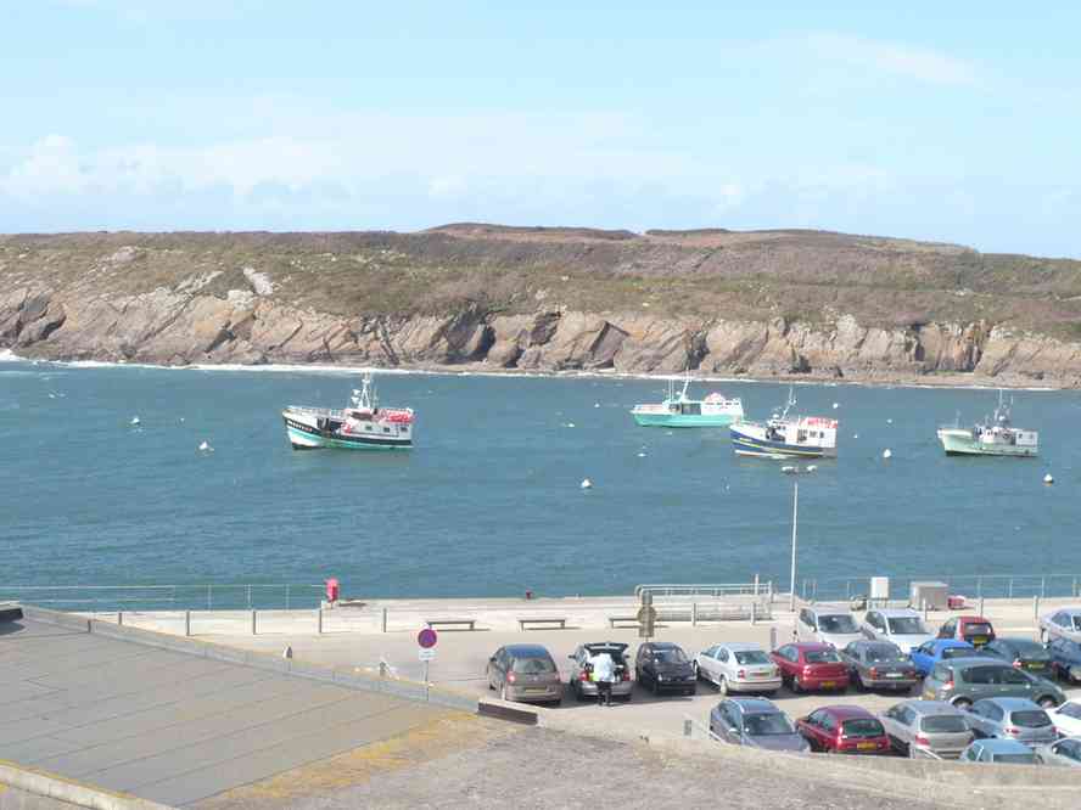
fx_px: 1874
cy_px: 405
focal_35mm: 60
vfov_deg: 24.4
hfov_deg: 32.2
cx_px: 540
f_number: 9
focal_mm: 6.6
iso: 100
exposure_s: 1/125
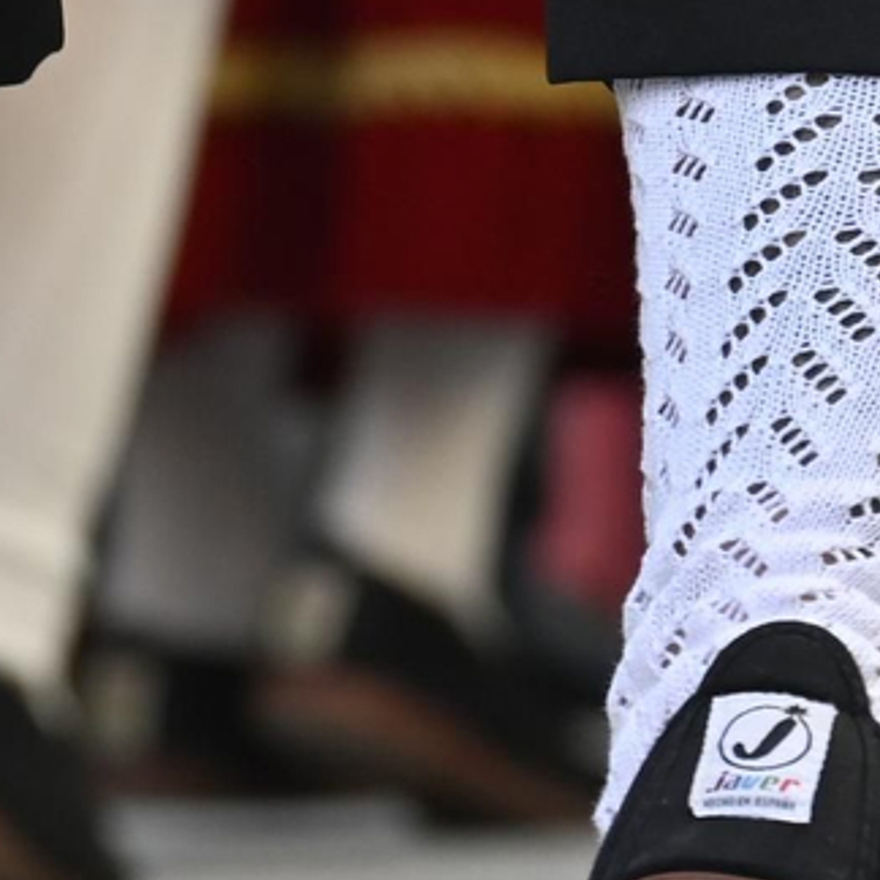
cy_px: 573
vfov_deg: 2.1
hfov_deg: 2.1
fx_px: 24450
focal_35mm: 850
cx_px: -206
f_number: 5.3
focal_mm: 135
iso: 500
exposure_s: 1/400
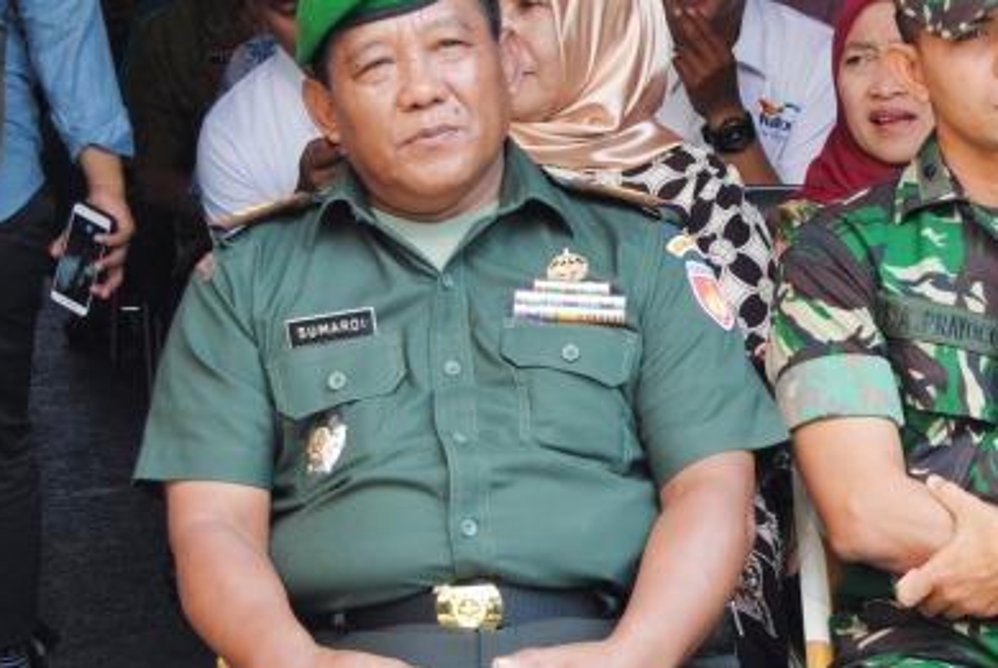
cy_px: 303
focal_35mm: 177
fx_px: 4921
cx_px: 765
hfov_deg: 11.5
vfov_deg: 7.8
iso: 200
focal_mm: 45
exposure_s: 1/125
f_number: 5.6
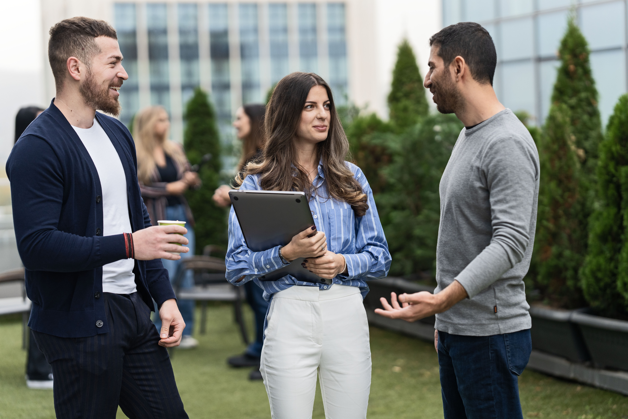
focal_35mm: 85
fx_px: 1483
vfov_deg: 16.1
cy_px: 210
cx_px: 314
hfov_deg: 23.9
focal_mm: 85
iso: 800
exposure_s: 1/3200
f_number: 2.2
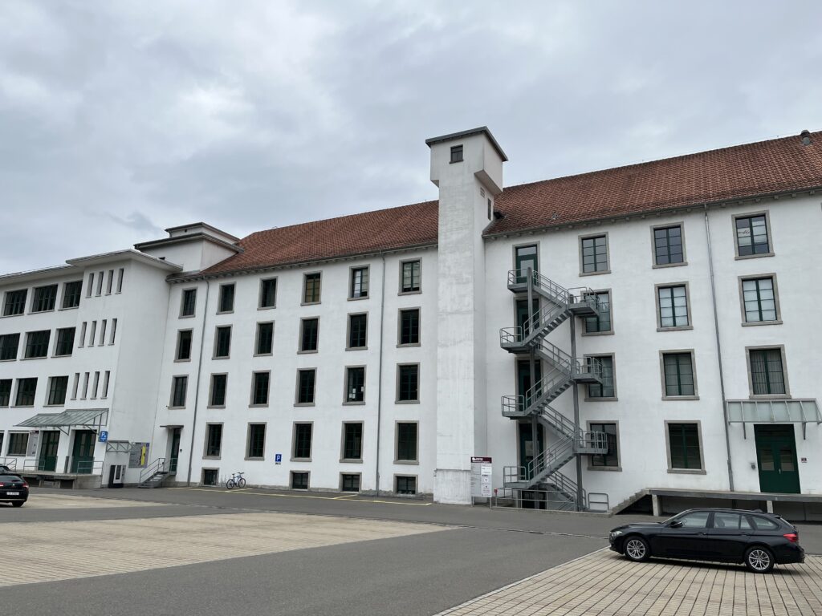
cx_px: 411
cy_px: 308
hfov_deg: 67.3
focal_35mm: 26
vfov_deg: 53.1
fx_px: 617
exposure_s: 1/2899
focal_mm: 5.1
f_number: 1.6
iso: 50
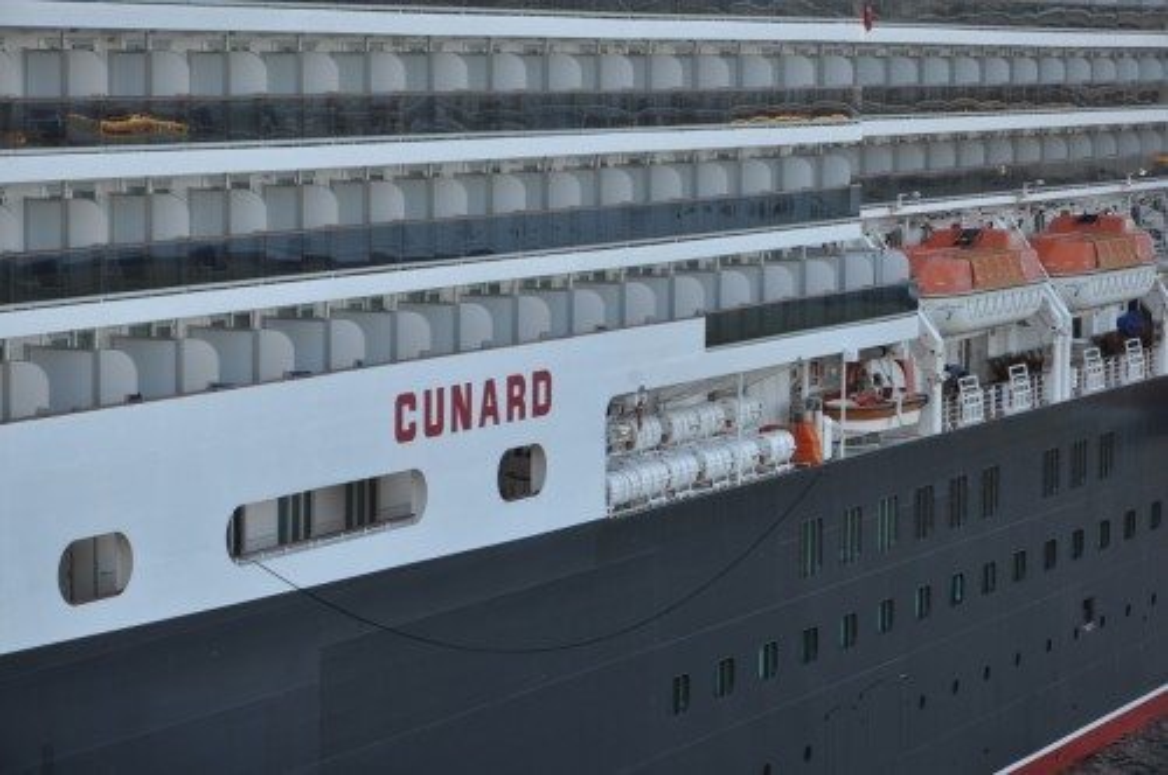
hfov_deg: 19.5
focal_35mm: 105
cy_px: 388
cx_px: 584
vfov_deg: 13.0
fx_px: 3402
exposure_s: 1/200
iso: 200
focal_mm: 70
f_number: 7.1
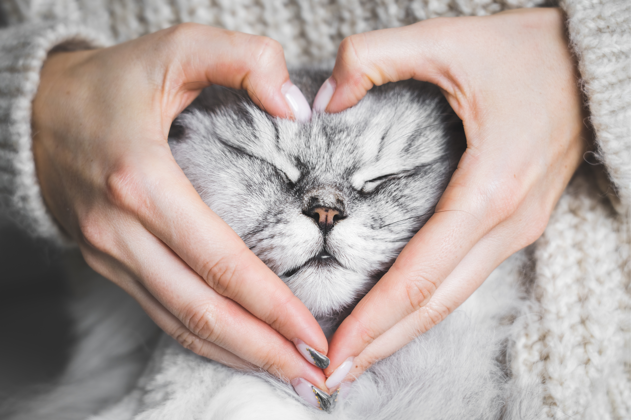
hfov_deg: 19.5
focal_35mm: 105
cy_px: 210
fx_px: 1840
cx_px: 316
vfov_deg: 13.0
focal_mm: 105
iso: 100
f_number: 5
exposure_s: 1/200
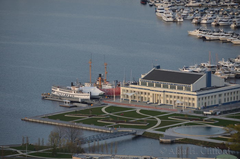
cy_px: 80
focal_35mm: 300
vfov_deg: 4.6
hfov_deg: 6.9
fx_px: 1995
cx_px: 120
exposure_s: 1/320
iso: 280
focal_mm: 200
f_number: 5.6
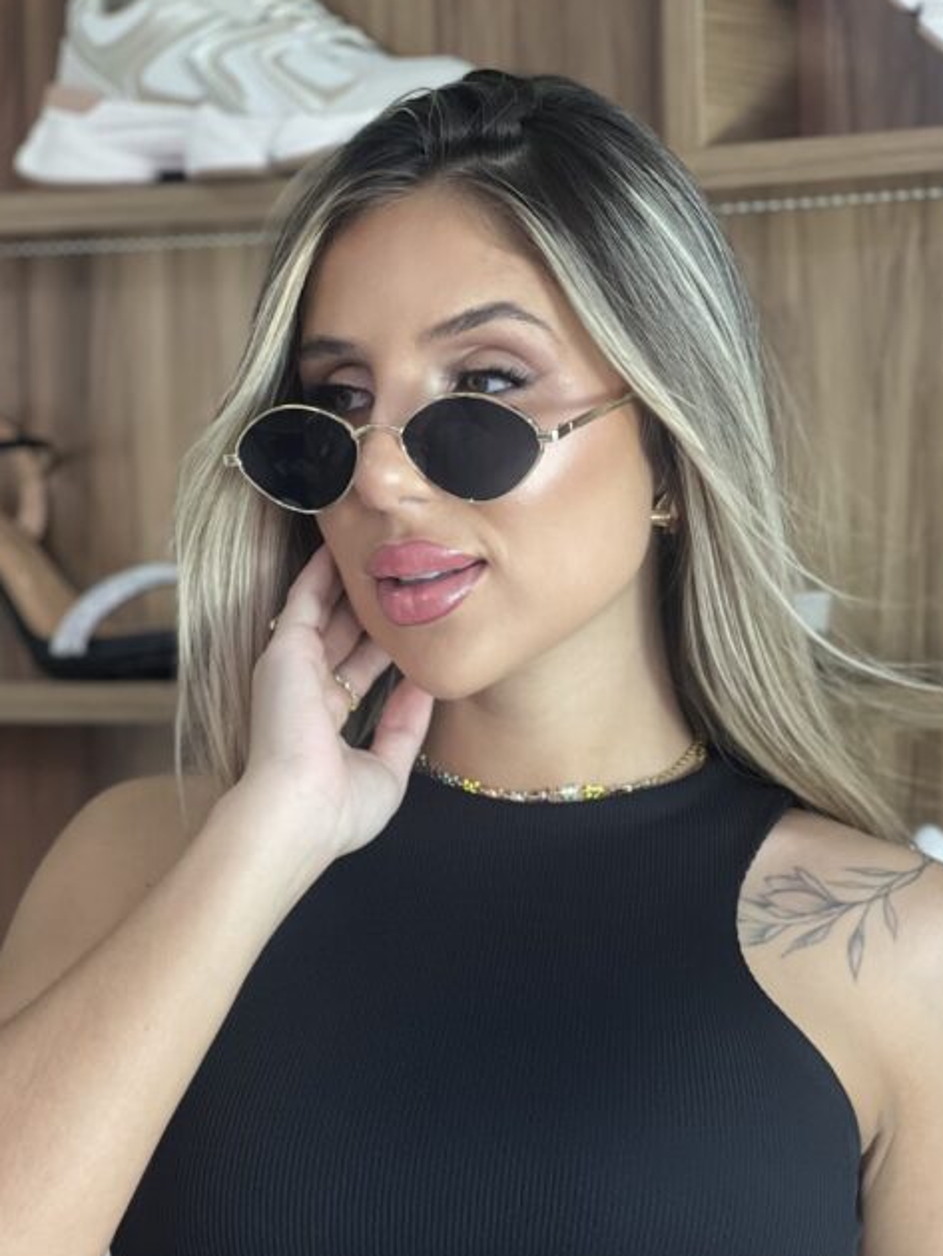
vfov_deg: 17.2
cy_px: 876
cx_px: 459
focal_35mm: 114
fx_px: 4138
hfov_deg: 13.0
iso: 160
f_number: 2.8
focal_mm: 9
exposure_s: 1/120
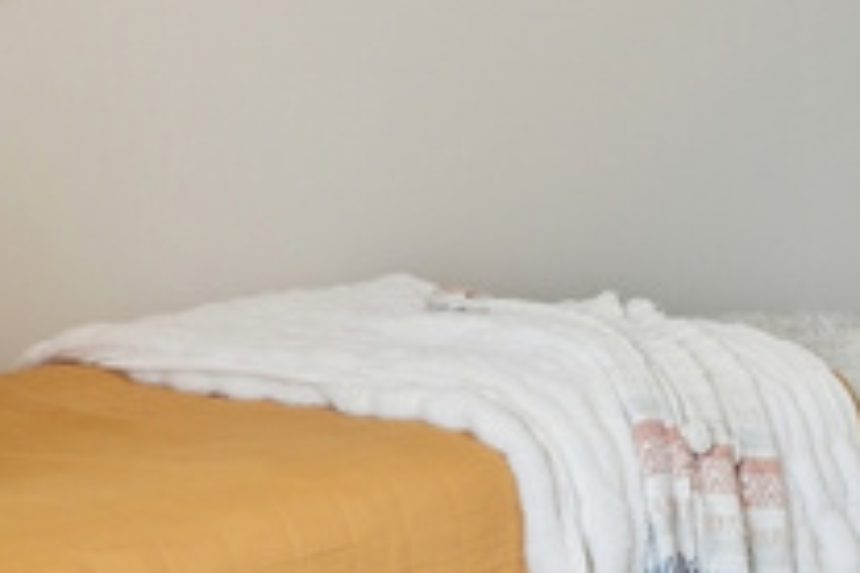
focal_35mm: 79
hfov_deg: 23.0
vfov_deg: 17.0
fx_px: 1887
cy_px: 33
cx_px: 1093
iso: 250
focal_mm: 16
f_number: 9
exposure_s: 1/160
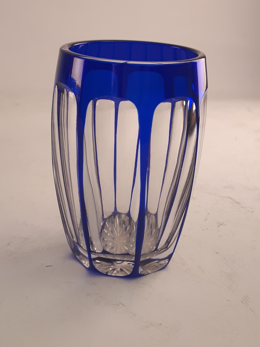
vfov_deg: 65.3
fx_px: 270
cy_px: 174
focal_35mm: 27
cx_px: 130
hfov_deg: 51.4
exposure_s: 1/33
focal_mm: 3.6
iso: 50
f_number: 1.9
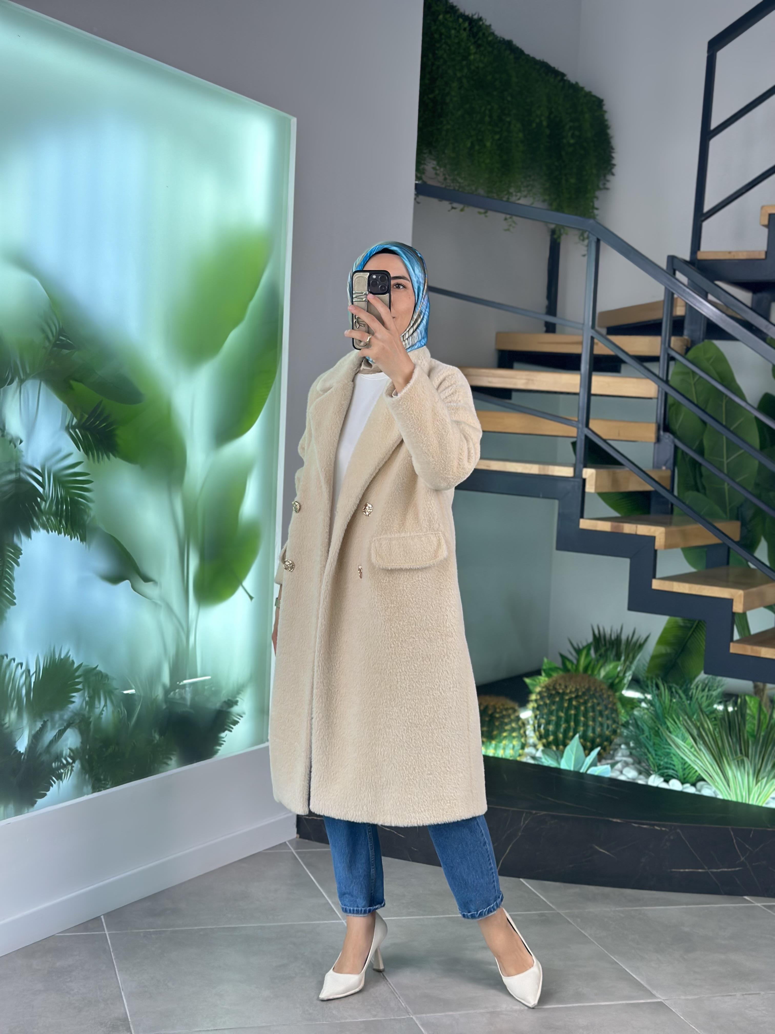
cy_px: 517
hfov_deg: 30.3
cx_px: 388
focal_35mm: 48
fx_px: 1433
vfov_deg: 39.7
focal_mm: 6.86
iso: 80
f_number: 1.78
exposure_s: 1/201
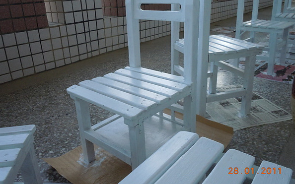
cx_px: 148
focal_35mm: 30
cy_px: 82
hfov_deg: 62.9
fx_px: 241
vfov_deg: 41.8
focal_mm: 5
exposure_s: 1/640
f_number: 3.7
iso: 400
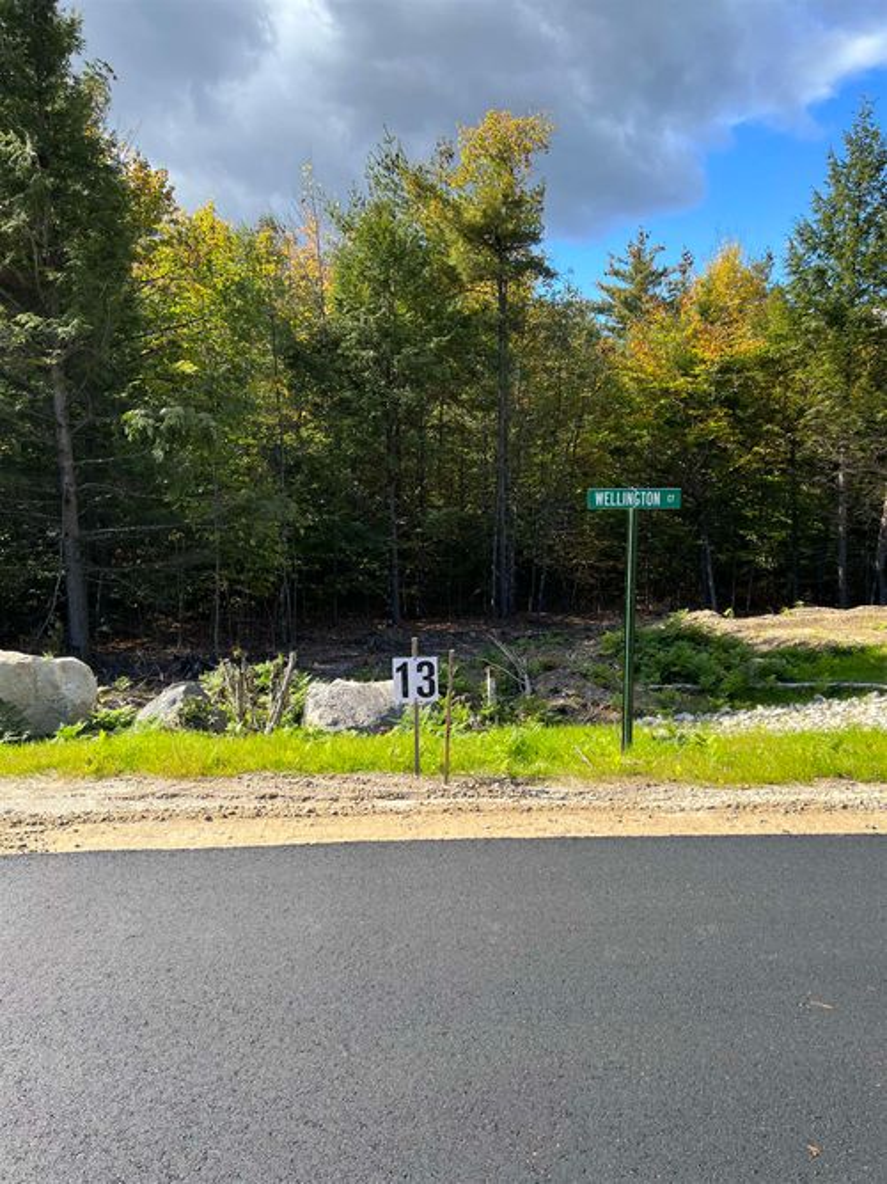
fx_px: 889
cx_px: 444
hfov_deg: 53.0
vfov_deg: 67.3
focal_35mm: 26
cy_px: 592
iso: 50
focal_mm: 5.7
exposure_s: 1/1698
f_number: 1.5
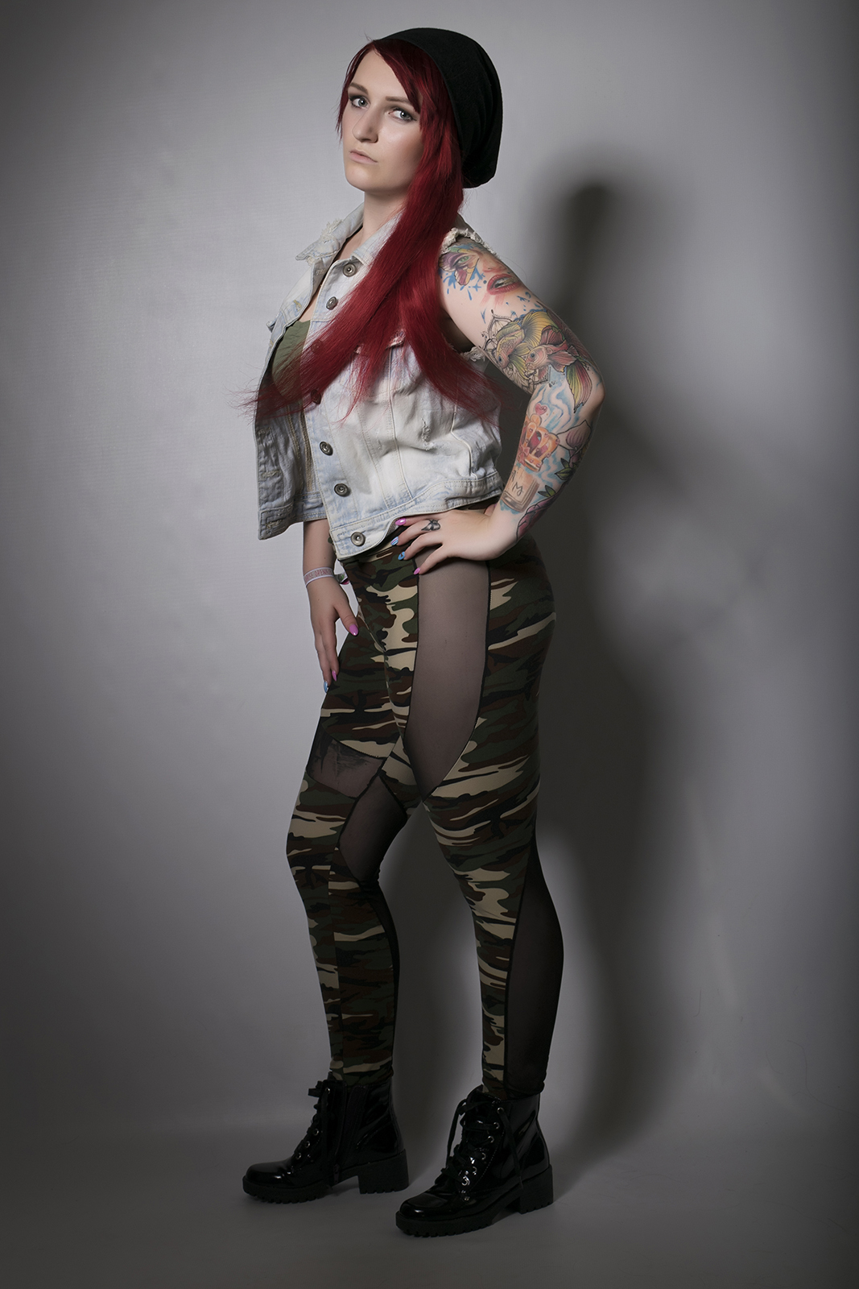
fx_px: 2147
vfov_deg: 33.4
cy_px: 644
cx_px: 430
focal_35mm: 60
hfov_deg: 22.6
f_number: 9
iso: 100
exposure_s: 1/200
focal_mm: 40
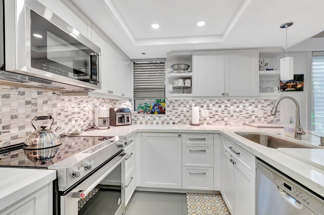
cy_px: 108
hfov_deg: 100.4
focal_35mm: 15
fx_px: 135
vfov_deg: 77.3
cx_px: 162
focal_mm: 10
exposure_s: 1/20
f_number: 8
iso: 640
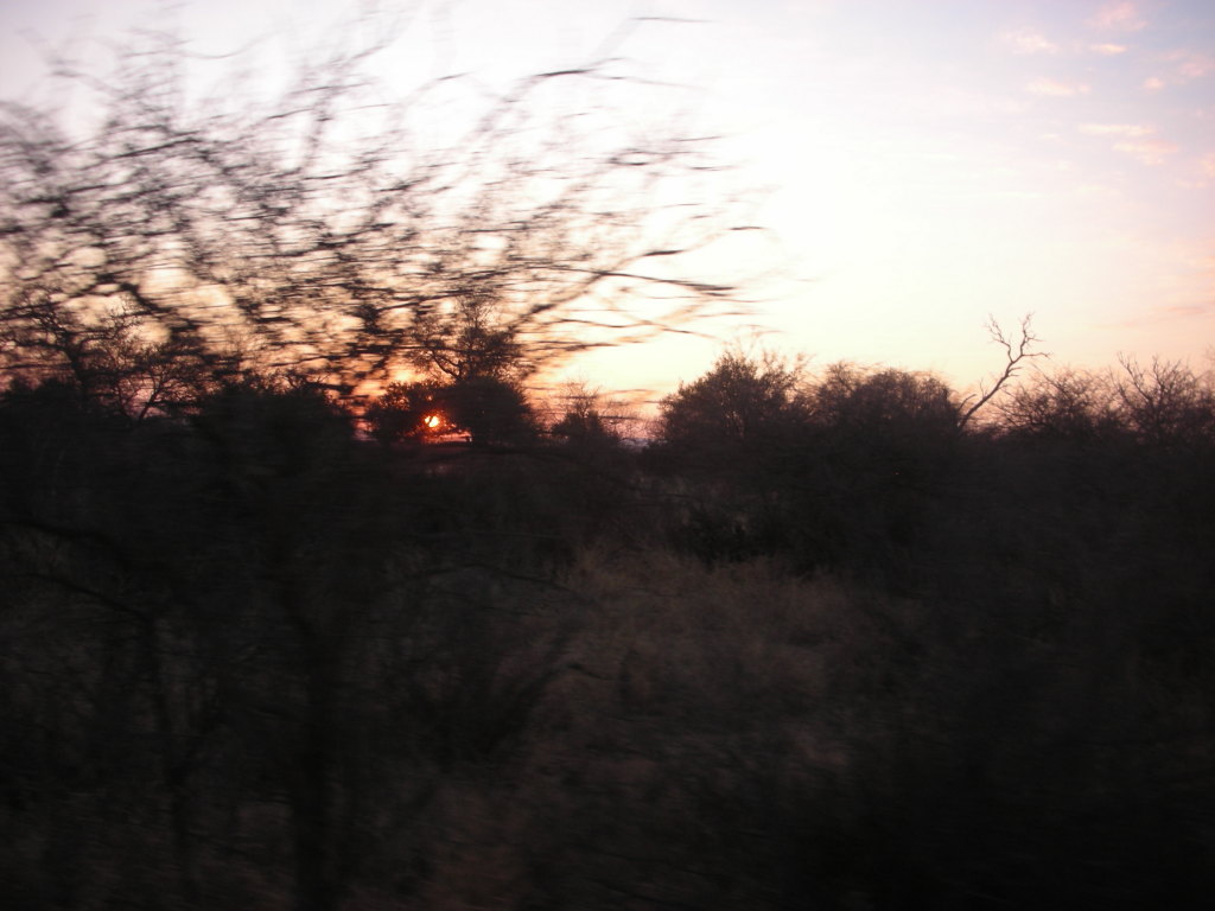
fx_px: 1228
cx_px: 608
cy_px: 456
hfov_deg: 52.6
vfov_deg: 40.7
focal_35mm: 35
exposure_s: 1/76
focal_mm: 5.8
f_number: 3
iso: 50
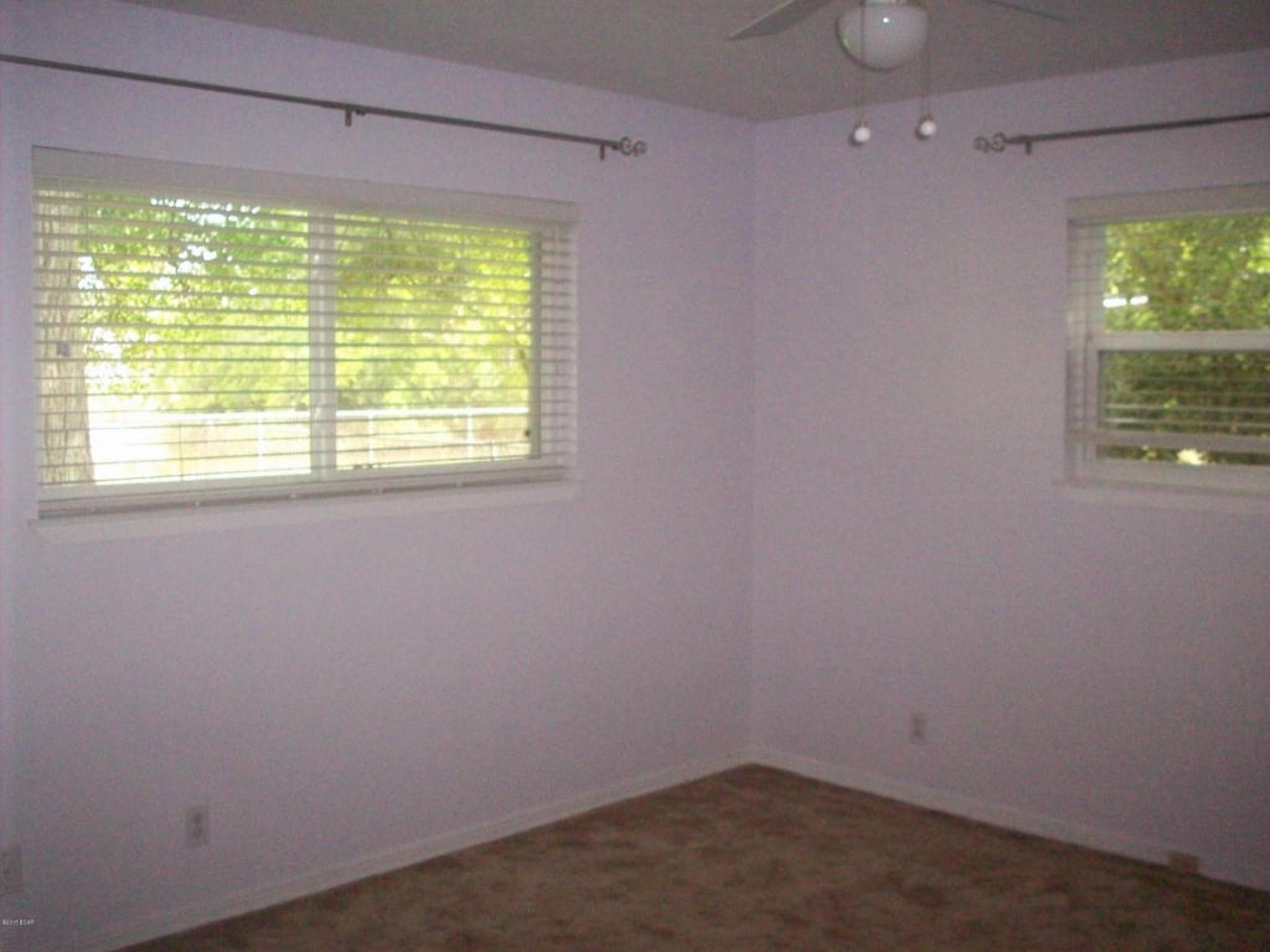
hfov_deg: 50.1
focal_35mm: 37
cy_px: 476
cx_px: 635
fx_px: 1357
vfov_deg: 38.7
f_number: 2.8
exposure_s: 1/128
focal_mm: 6.2
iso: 400
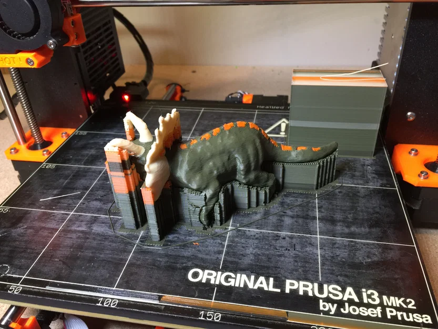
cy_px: 164
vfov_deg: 48.2
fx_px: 367
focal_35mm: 29
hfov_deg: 61.7
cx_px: 219
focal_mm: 4.15
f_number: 2.2
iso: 50
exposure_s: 1/15
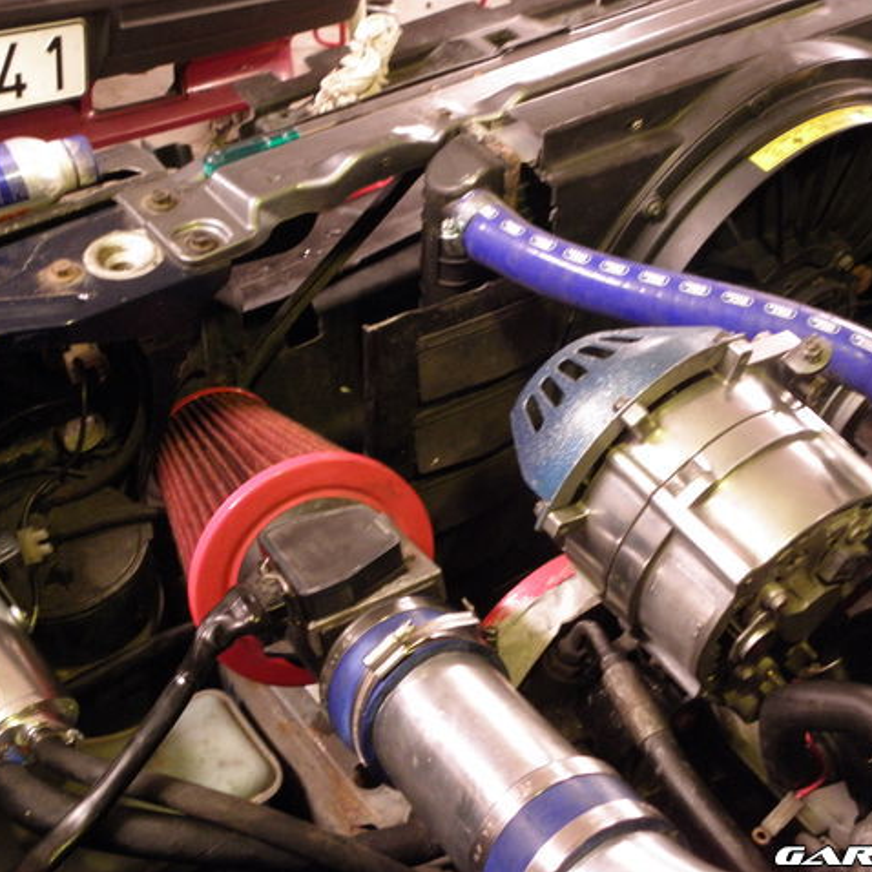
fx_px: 1282
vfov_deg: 37.6
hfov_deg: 37.5
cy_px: 436
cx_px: 503
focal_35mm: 45
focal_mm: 6.85
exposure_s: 1/4
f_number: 3.2
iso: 400
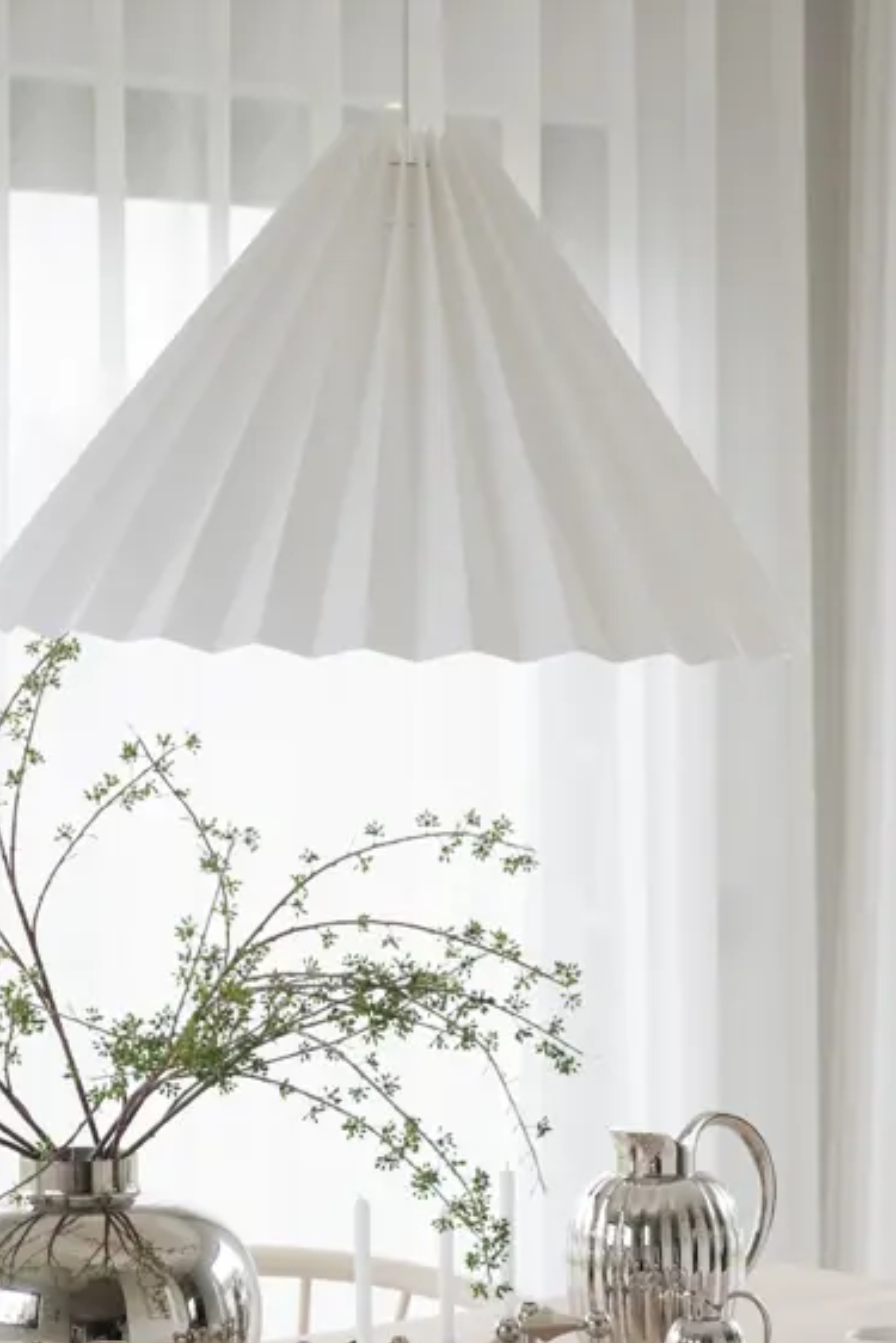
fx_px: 4141
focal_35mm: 111
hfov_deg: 12.3
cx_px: 710
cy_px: 913
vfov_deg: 18.4
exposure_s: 1/20
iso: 80
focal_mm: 52
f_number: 4
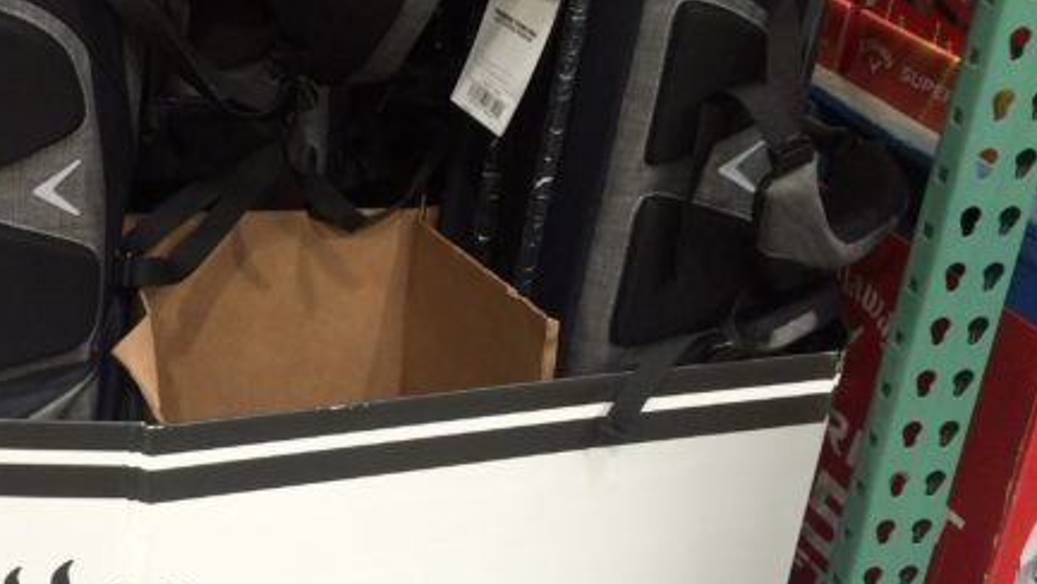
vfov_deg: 21.4
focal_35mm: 56
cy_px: 227
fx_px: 1541
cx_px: 160
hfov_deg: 35.6
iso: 80
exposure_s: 1/30
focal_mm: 4.15
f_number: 2.2
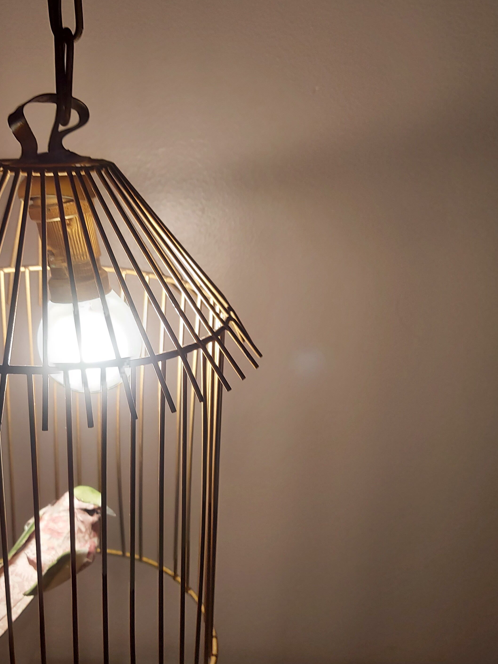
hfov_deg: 41.5
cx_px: 187
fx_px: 652
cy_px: 358
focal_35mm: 34
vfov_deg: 53.9
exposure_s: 1/50
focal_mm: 5.23
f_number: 1.8
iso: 40
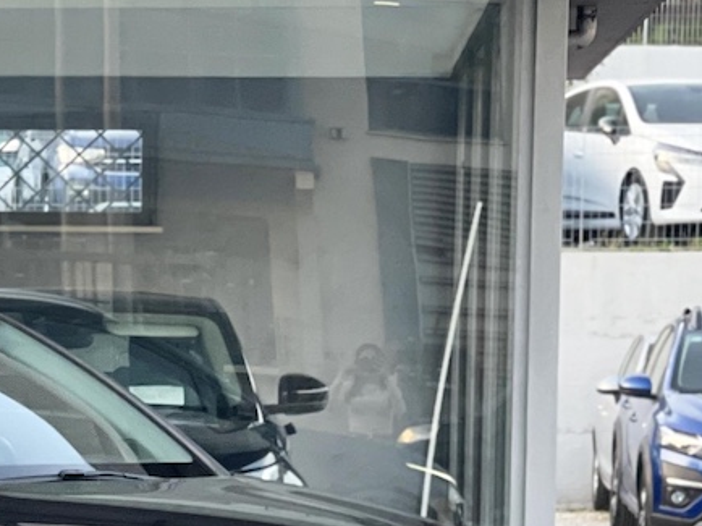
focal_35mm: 184
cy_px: 626
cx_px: -203
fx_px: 3729
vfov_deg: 8.0
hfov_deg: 10.5
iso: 200
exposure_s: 1/121
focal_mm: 7.5
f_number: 2.2
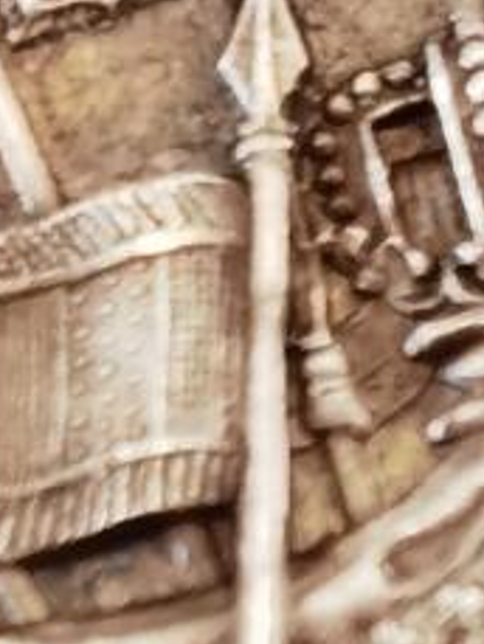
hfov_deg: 3.6
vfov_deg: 4.7
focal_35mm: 416
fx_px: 7748
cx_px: 605
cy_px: 1173
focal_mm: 6.71
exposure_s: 1/33.3
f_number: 1.9
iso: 320
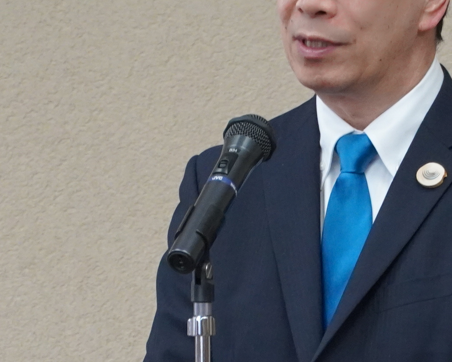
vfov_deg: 2.0
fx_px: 10490
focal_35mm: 784
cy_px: 365
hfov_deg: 2.5
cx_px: 355
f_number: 5.6
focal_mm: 135
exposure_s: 1/250
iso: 2000
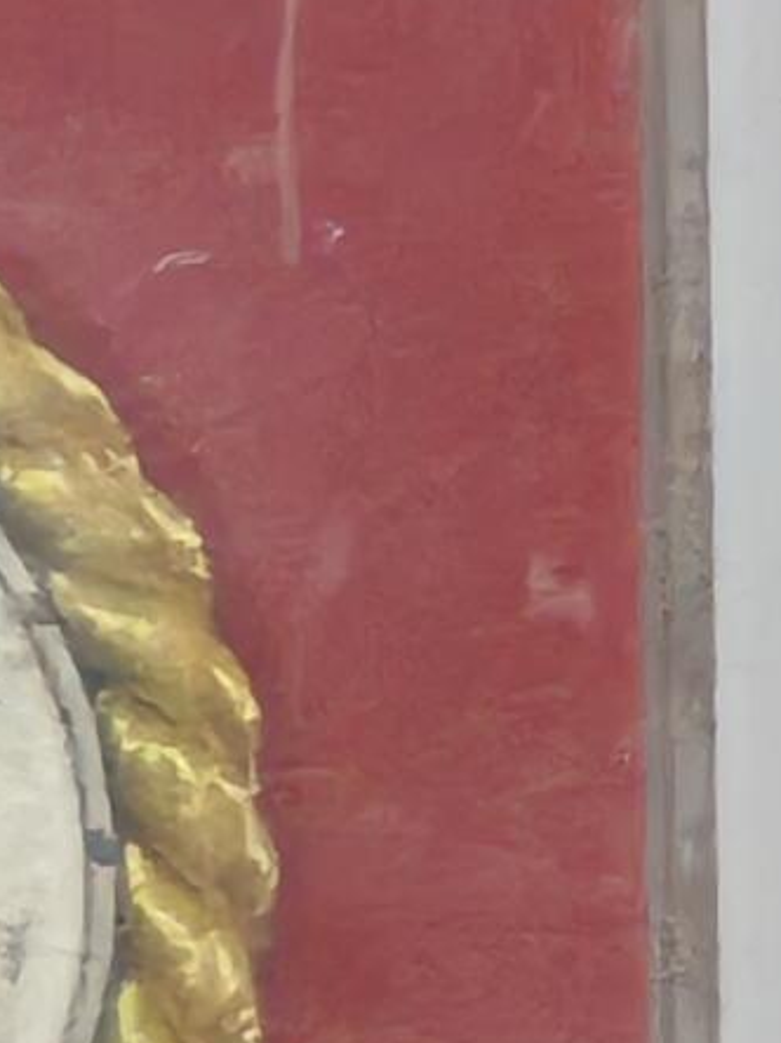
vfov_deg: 4.6
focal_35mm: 435
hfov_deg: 3.4
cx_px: -419
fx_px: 13092
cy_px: 857
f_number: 1.95
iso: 800
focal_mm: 5.52
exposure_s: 1/33
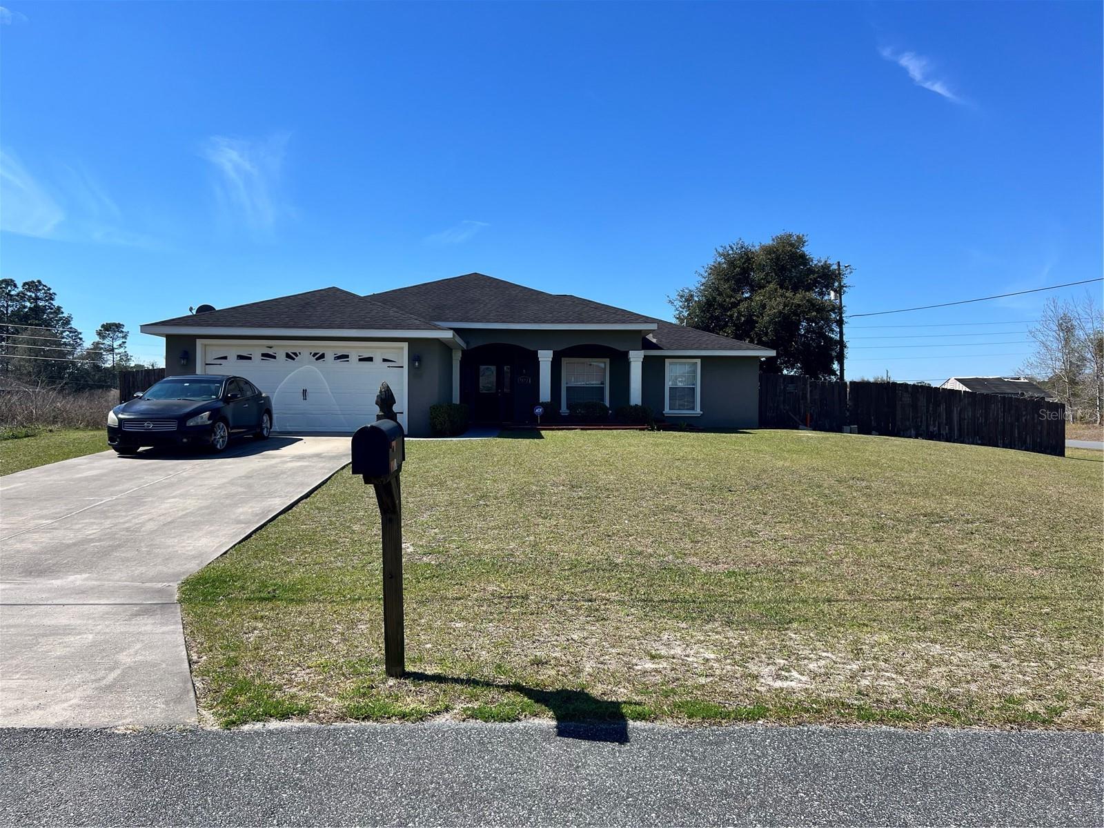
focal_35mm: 26
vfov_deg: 53.1
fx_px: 829
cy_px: 414
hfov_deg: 67.3
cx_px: 552
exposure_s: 1/3968
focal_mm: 5.7
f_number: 1.5
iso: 50
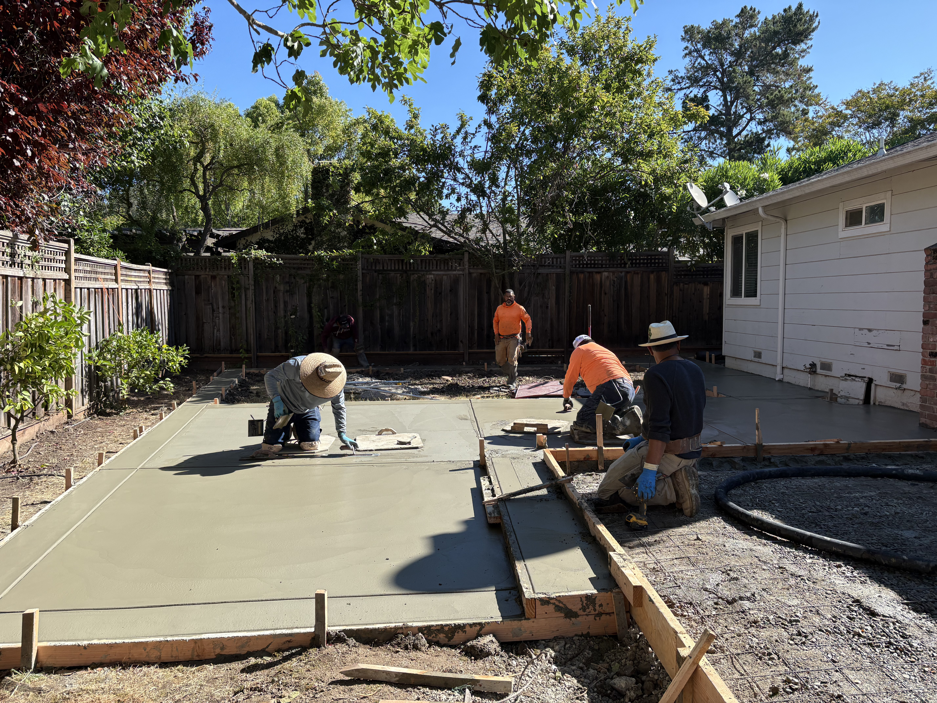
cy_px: 352
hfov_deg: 67.3
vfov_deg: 53.1
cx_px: 468
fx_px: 704
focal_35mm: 26
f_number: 1.6
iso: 50
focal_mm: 5.96
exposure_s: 1/1263
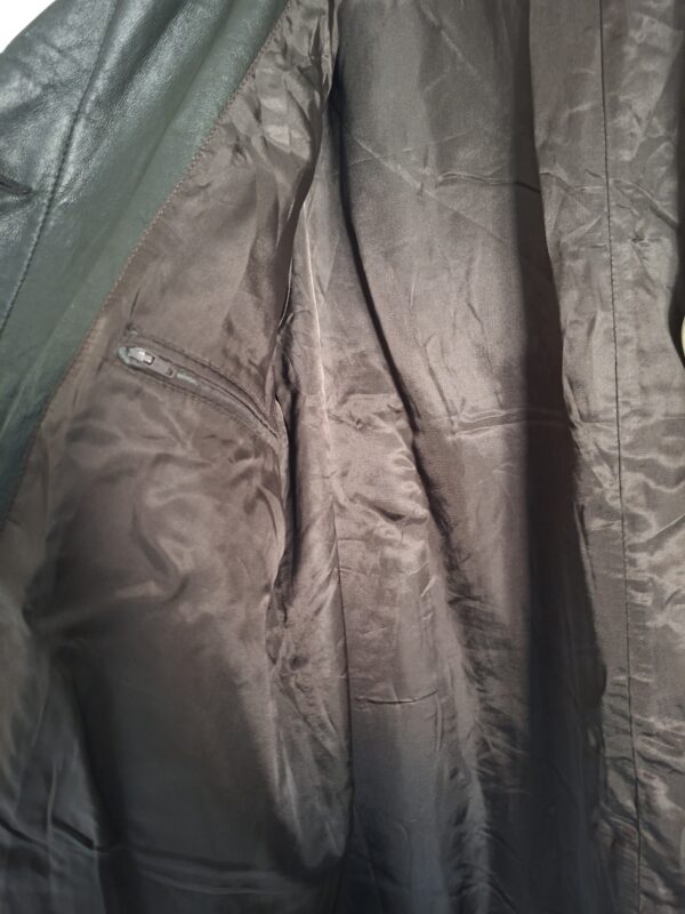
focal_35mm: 23
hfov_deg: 58.9
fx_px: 607
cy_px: 457
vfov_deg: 73.9
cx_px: 342
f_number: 1.8
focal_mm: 5.54
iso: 800
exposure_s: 1/20
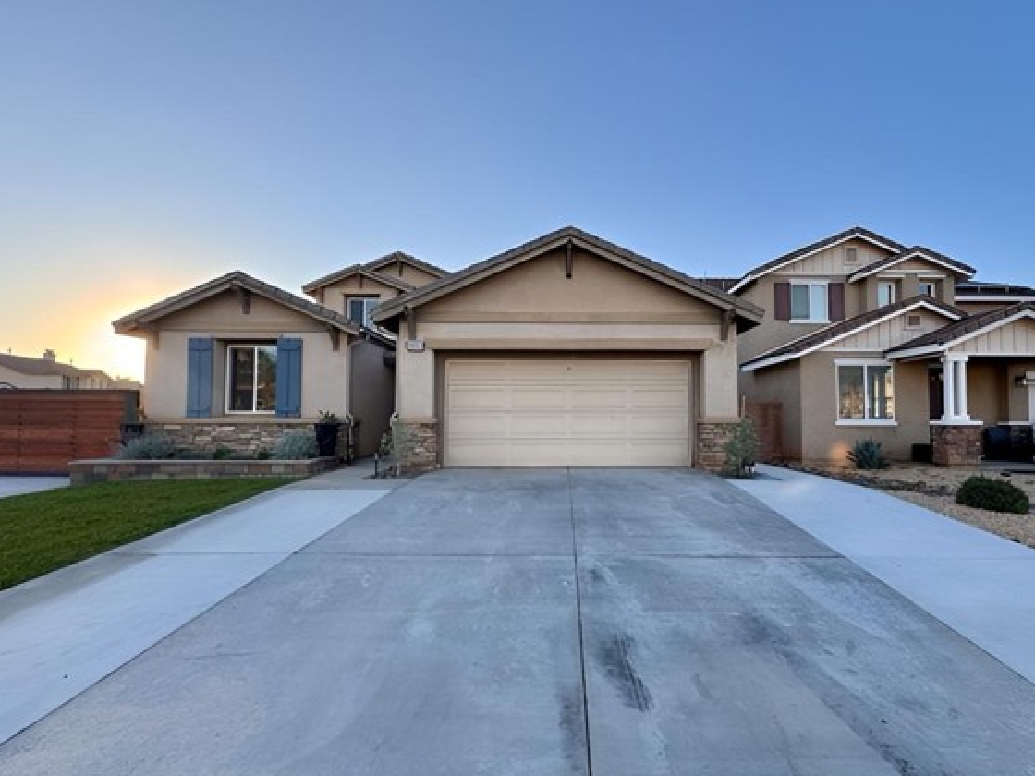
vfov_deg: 78.1
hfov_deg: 94.3
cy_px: 406
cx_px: 564
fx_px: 478
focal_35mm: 16
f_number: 2.2
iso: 40
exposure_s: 1/293
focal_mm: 2.22
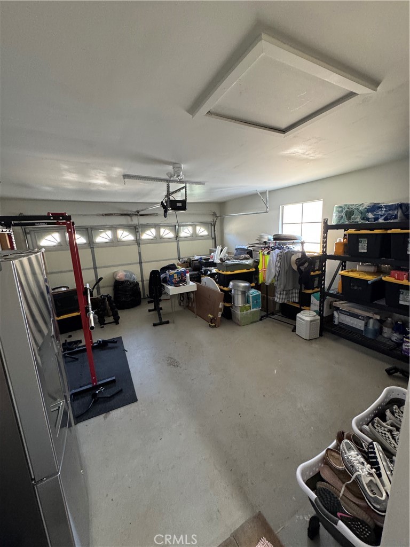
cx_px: 205
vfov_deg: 102.1
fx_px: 221
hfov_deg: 85.7
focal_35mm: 14
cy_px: 274
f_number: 2.2
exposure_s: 1/60
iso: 500
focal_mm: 2.22
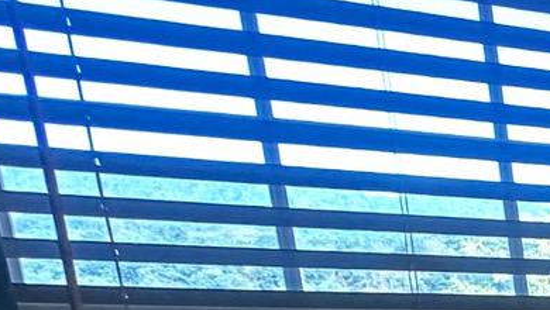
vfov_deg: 13.0
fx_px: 1168
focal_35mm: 80
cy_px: 631
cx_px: 1132
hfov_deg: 17.6
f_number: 2.2
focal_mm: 2.22
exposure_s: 1/120
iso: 160
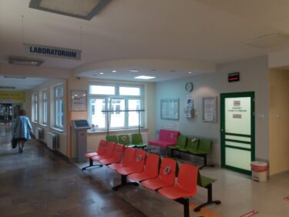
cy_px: 108
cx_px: 144
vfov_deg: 49.7
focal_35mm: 28
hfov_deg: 63.4
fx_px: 234
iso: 125
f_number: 1.9
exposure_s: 1/33
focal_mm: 3.7
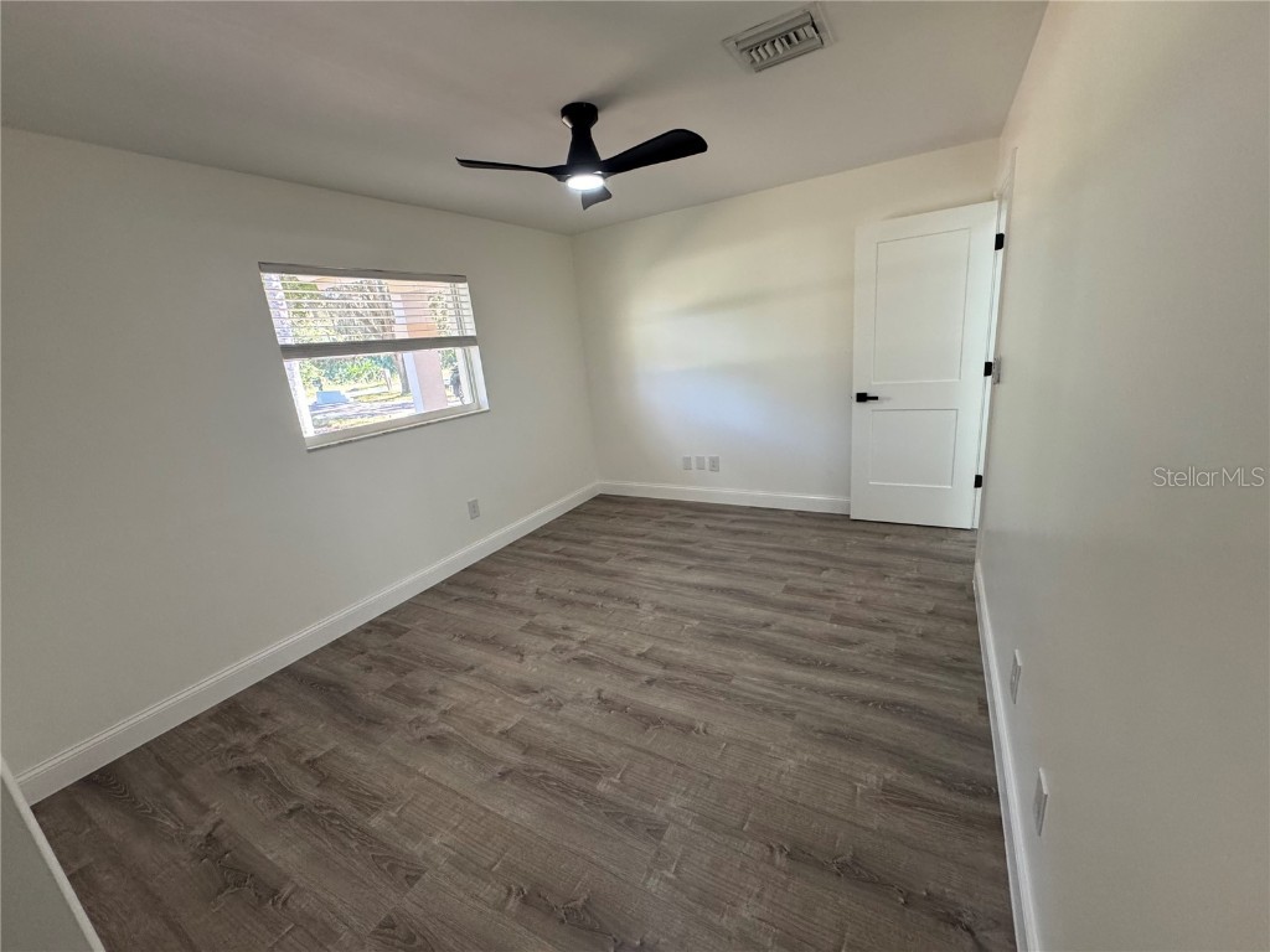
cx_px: 635
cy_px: 476
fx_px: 514
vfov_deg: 85.7
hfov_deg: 102.1
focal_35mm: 14
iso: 320
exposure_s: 1/120
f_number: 2.2
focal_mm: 2.22
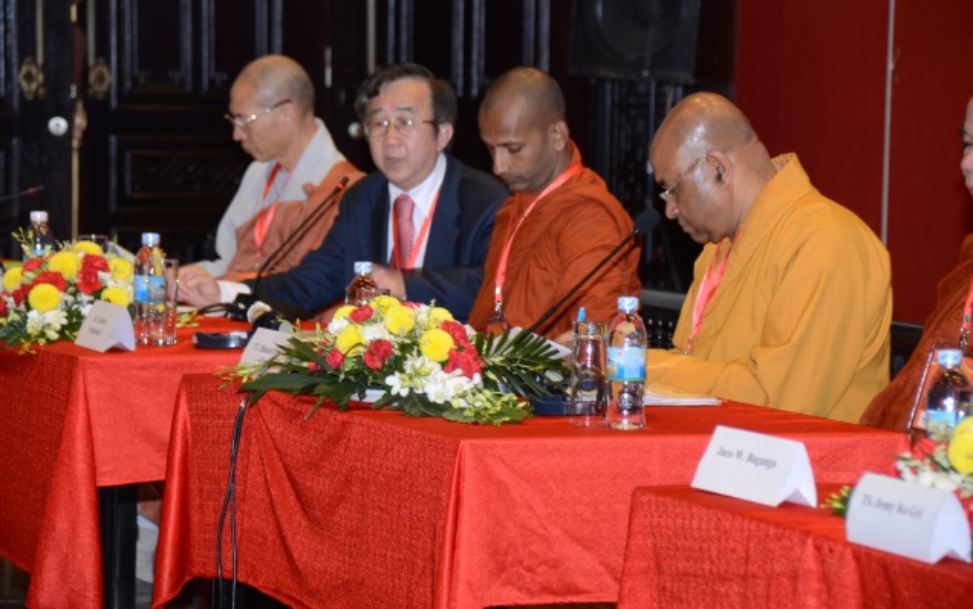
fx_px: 4881
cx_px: 486
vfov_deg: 7.1
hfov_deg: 11.4
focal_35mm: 184
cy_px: 290
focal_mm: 120
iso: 400
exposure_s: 1/30
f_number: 5.6
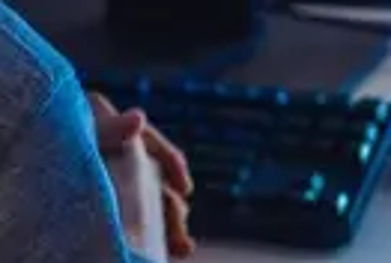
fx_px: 3777
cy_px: -438
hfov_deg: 5.9
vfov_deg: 3.9
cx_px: 266
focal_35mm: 347
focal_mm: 57
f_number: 2.8
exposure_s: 1/200
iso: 3200
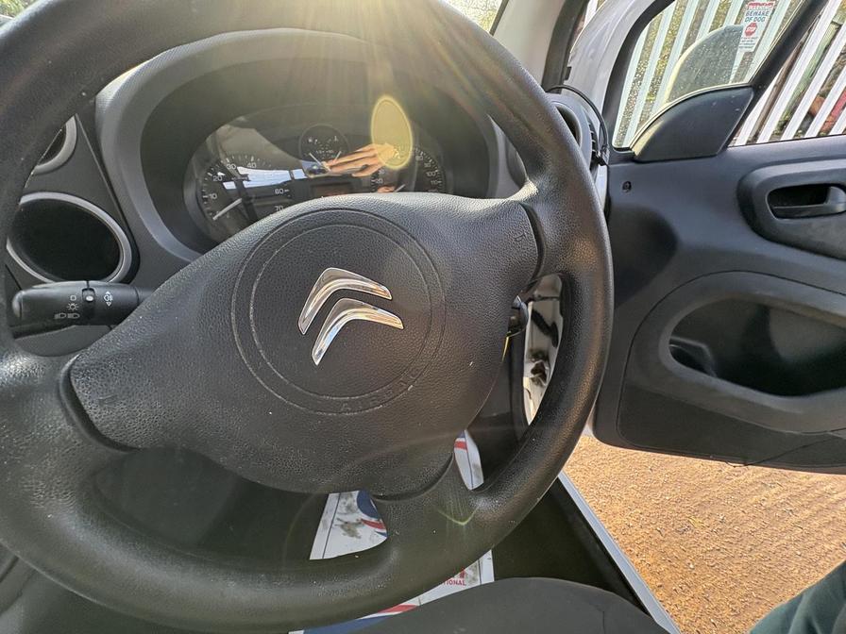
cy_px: 317
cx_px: 423
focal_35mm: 14
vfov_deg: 85.7
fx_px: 342
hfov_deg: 102.1
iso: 80
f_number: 2.2
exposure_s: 1/141
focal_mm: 2.22
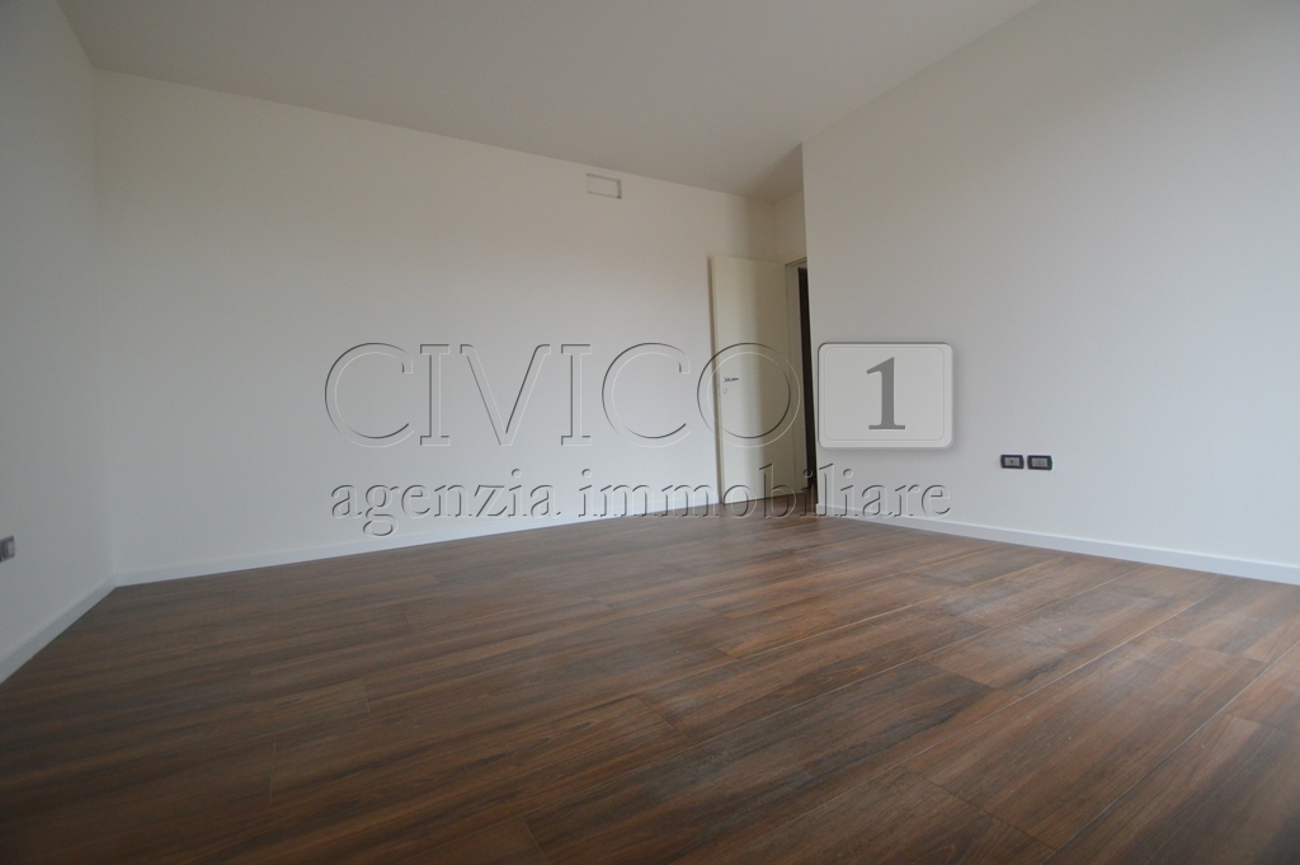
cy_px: 432
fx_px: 541
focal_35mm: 15
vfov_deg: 77.2
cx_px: 650
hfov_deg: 100.4
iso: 900
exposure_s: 1/60
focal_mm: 10
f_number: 3.5
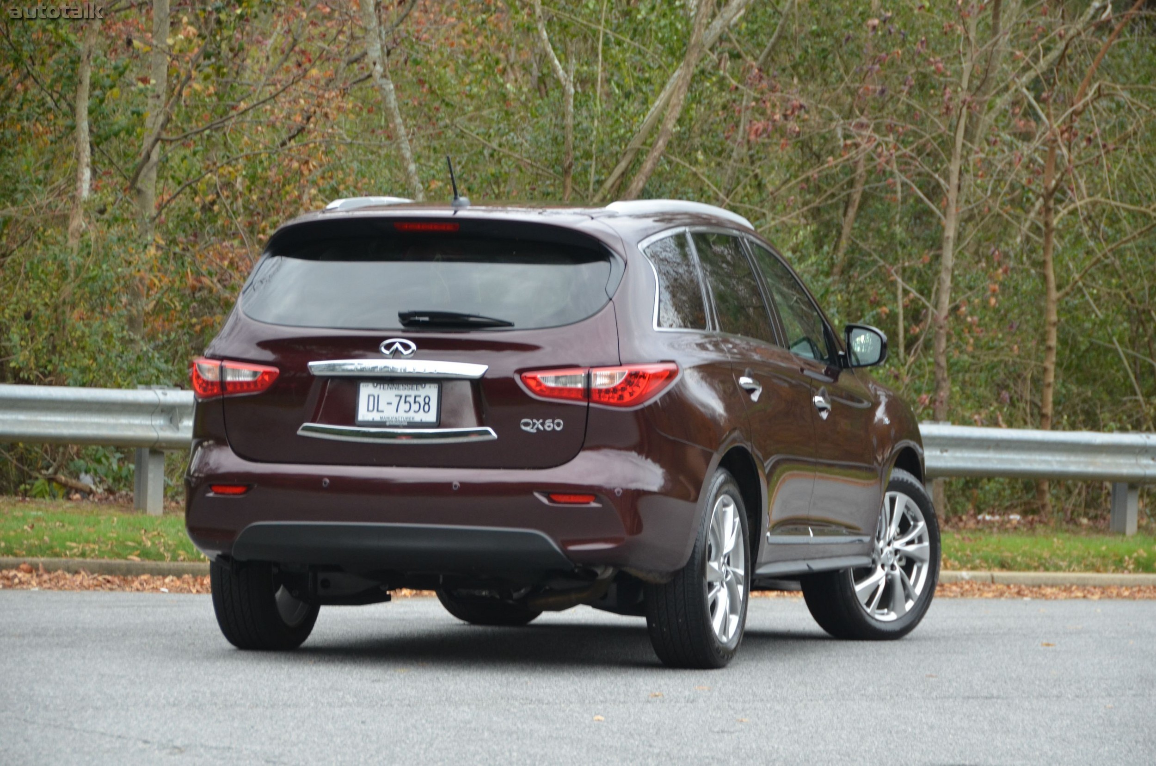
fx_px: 5047
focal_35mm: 158
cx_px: 578
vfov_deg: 8.7
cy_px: 383
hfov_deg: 13.1
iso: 800
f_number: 5.3
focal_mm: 105
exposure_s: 1/500
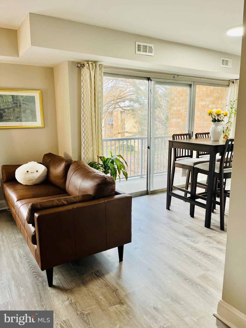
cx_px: 123
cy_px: 164
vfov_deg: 67.3
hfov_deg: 53.1
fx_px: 246
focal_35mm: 26
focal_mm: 5.1
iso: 100
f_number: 1.6
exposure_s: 1/60
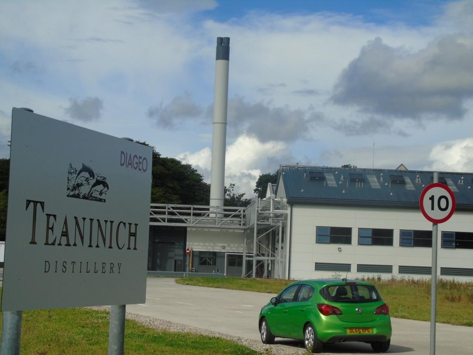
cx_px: 236
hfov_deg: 23.8
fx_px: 1120
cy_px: 178
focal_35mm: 82
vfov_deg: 18.0
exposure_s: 1/1000
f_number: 4.3
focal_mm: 15
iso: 80
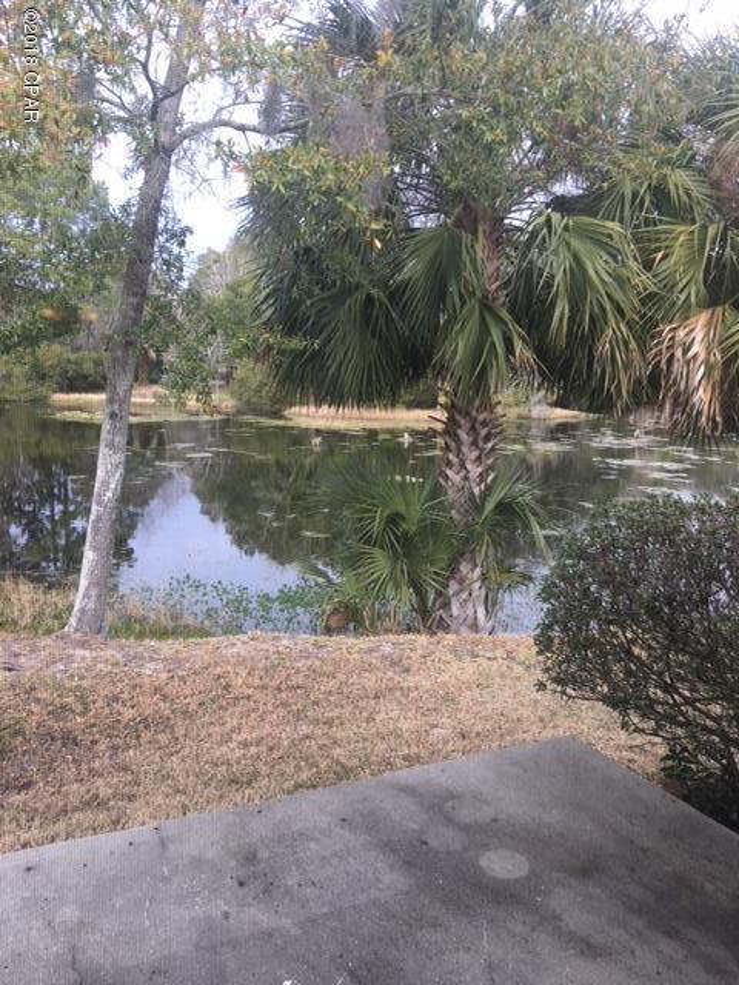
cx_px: 370
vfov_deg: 61.7
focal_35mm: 29
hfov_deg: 48.2
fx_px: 825
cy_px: 492
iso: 25
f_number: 2.2
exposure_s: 1/120
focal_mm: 4.15
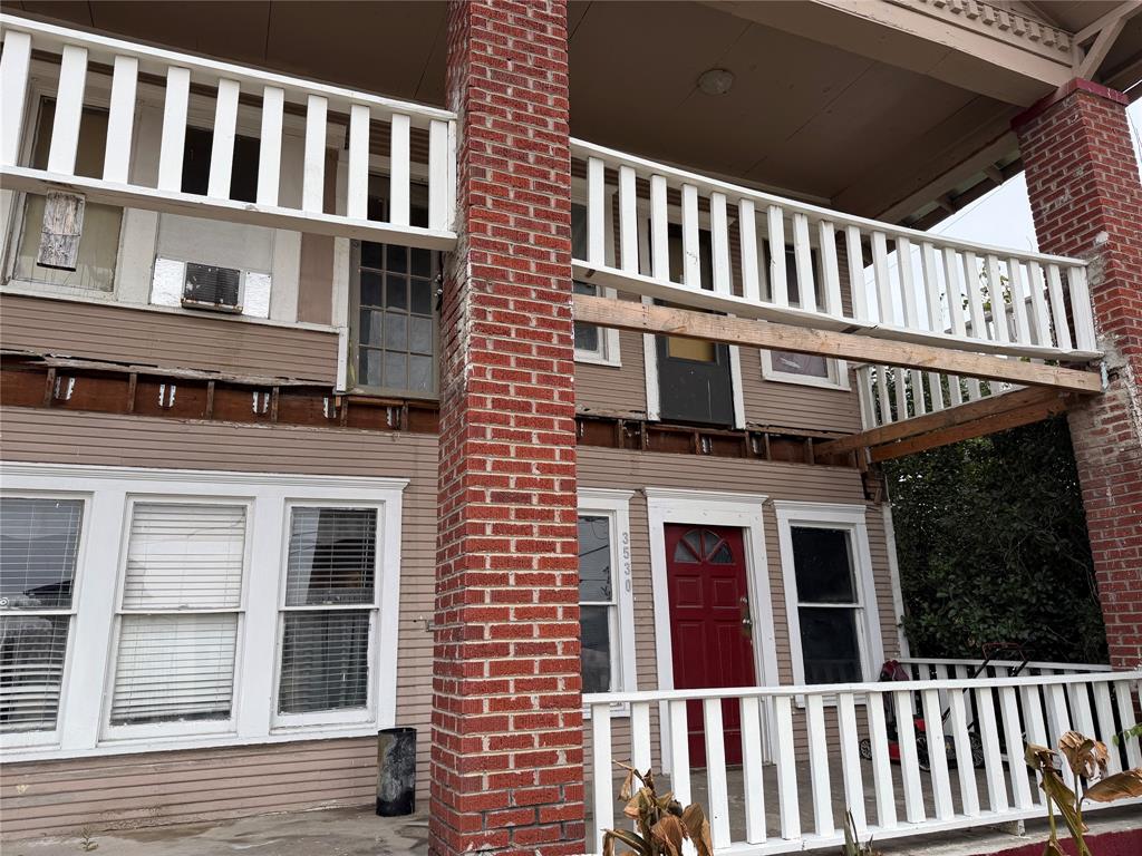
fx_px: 792
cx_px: 571
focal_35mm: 24
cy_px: 428
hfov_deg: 71.6
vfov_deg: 56.8
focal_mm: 6.76
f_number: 1.78
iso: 64
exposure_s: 1/161
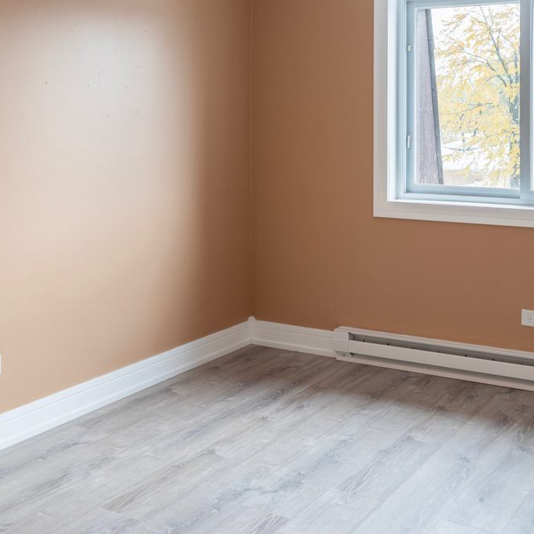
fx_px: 733
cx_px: 472
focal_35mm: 42
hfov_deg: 37.6
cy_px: 123
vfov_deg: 38.8
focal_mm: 20
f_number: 4
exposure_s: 1/1250
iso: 800
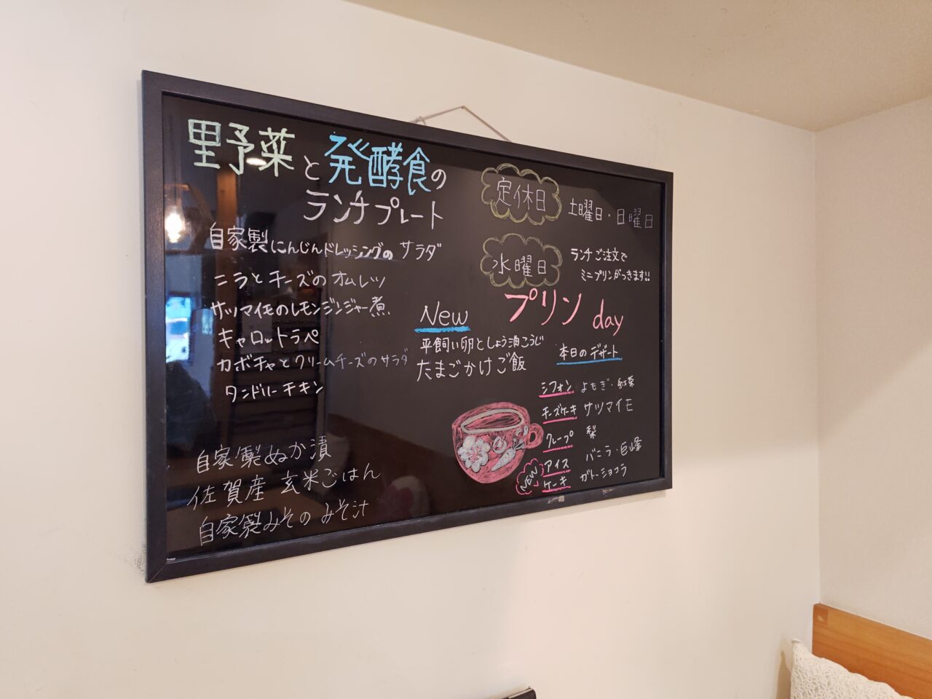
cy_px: 350
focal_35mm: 23
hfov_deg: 73.9
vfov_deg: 58.9
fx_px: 619
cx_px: 466
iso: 486
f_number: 1.9
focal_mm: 5.56
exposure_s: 1/60
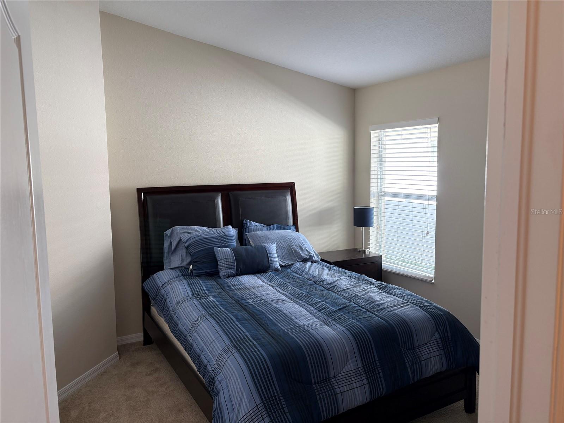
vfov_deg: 53.1
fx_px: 424
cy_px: 212
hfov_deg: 67.3
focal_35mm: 26
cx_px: 282
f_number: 1.6
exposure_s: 1/120
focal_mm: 5.96
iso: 64
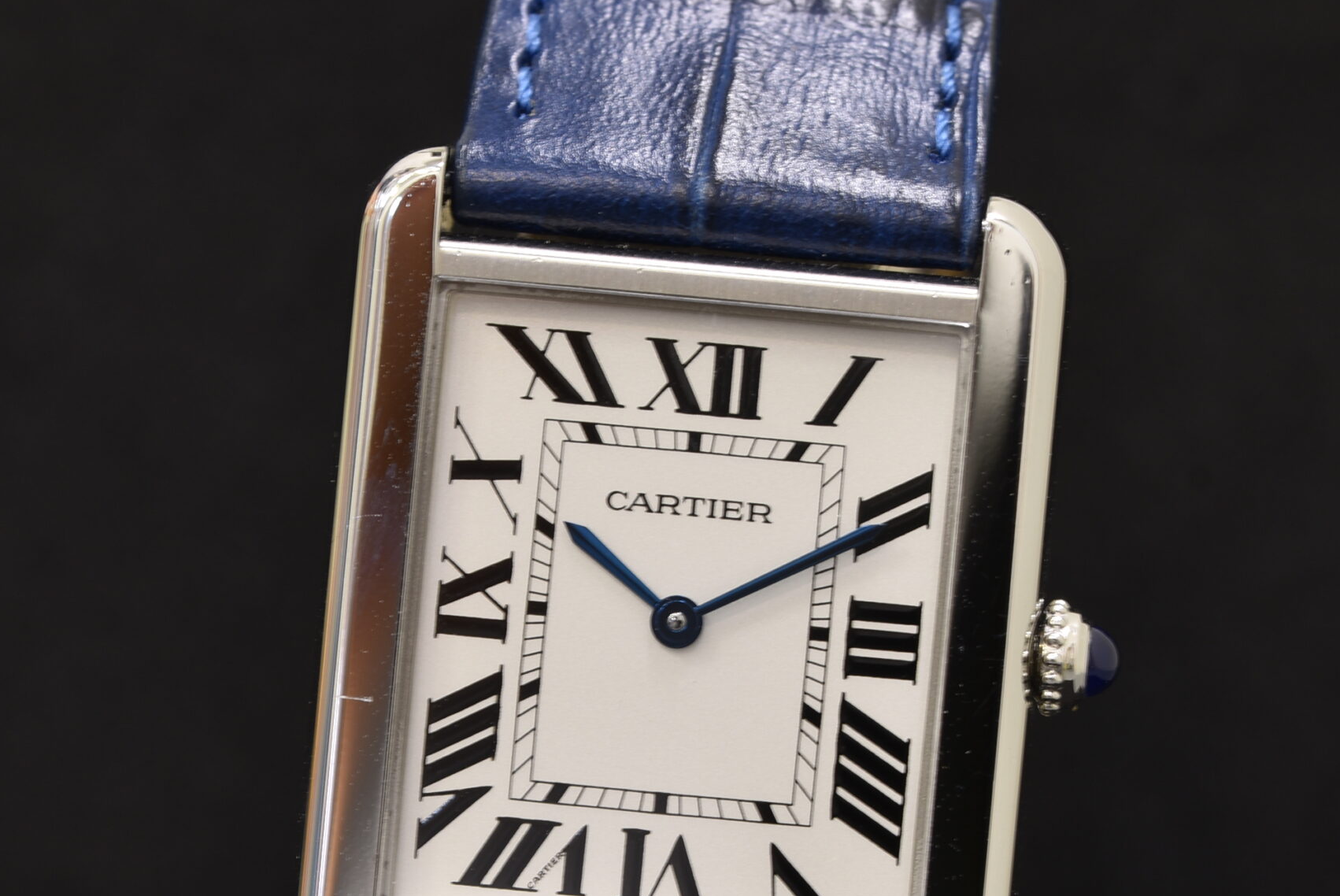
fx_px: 7562
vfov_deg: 6.8
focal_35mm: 203
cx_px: 712
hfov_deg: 10.1
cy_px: 571
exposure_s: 1/2
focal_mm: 90
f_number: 11
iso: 100
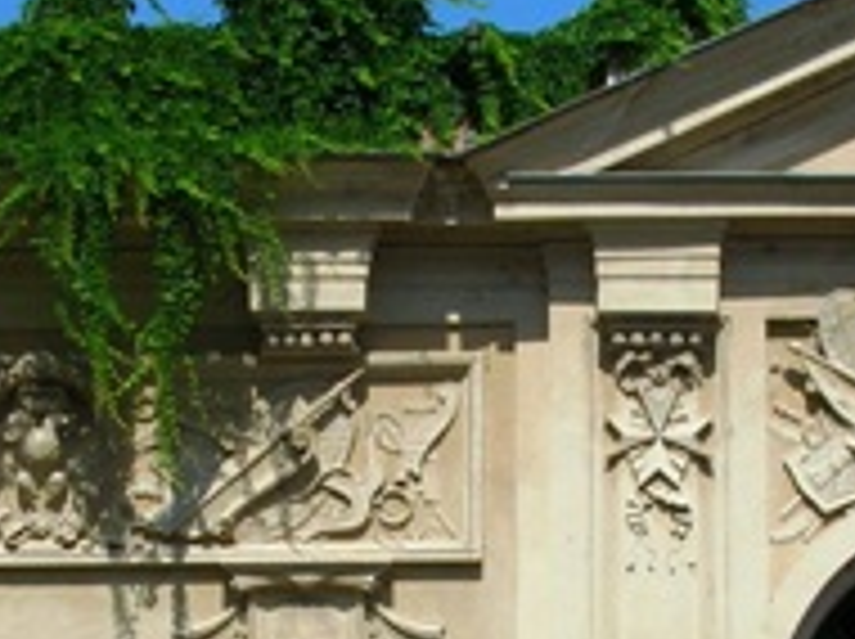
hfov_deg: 16.7
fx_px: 2911
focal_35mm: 118
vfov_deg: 12.4
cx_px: 495
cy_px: 601
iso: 50
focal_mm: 5.8
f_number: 5.6
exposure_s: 1/437
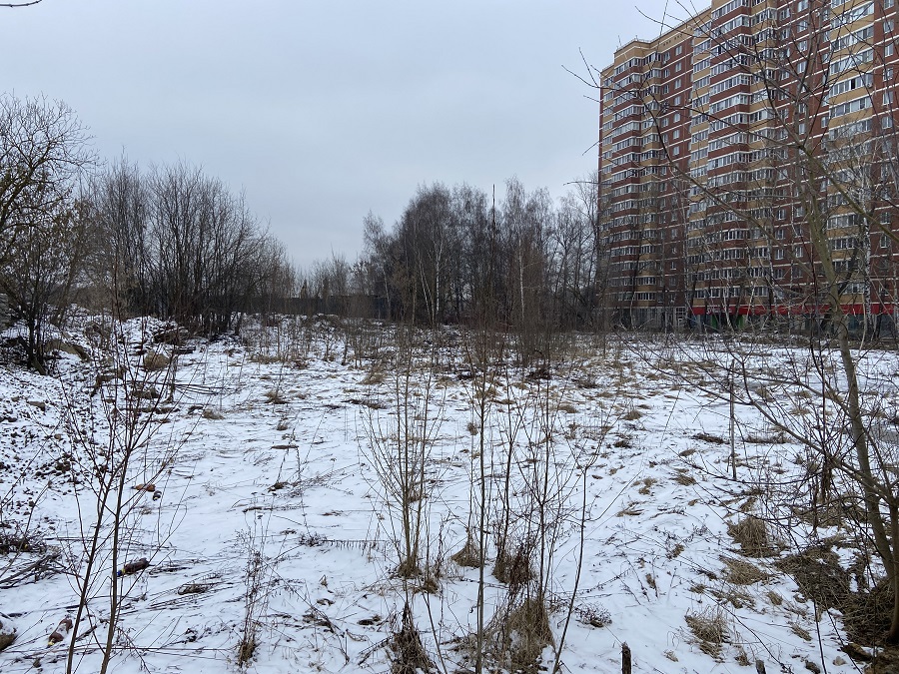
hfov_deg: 67.3
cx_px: 450
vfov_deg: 53.1
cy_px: 337
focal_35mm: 26
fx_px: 675
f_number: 1.8
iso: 32
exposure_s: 1/658
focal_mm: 4.25
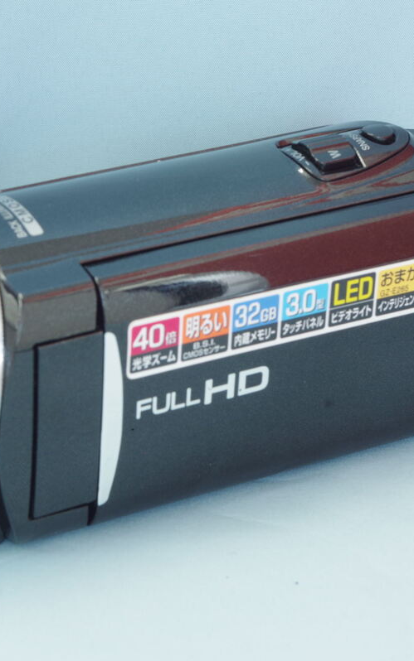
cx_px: 167
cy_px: 330
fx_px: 2490
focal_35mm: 138
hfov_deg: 9.5
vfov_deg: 15.1
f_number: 16
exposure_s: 1/2
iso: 400
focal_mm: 60
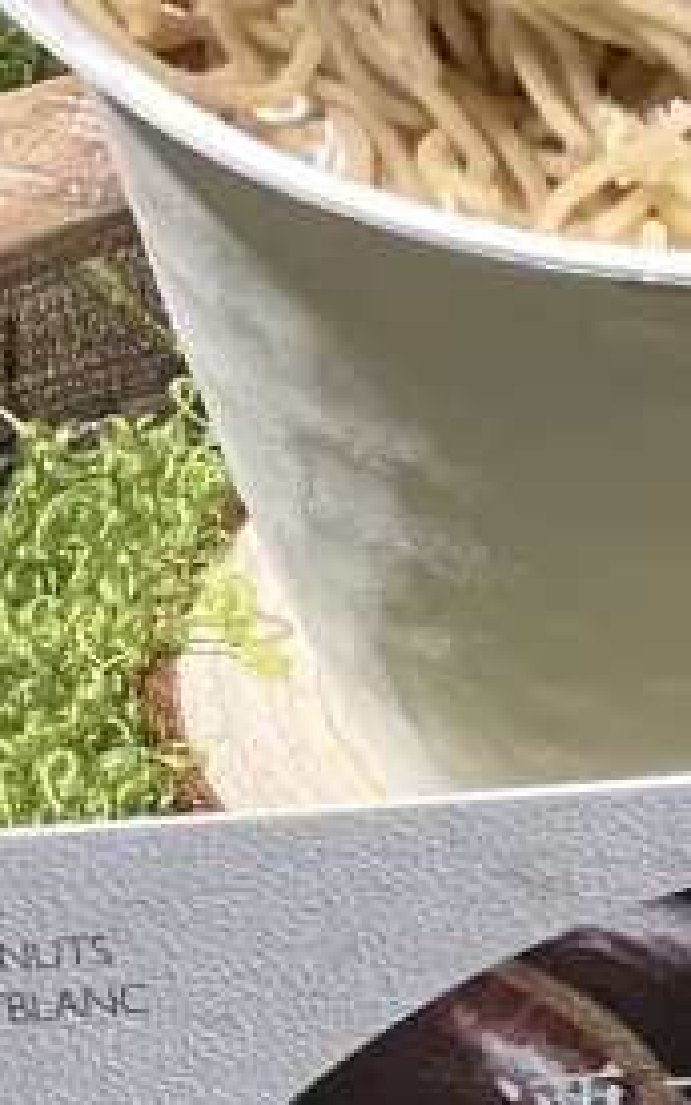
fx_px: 12889
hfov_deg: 3.1
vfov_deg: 4.9
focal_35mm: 428
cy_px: -161
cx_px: 241
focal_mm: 9
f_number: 2.8
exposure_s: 1/100
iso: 125
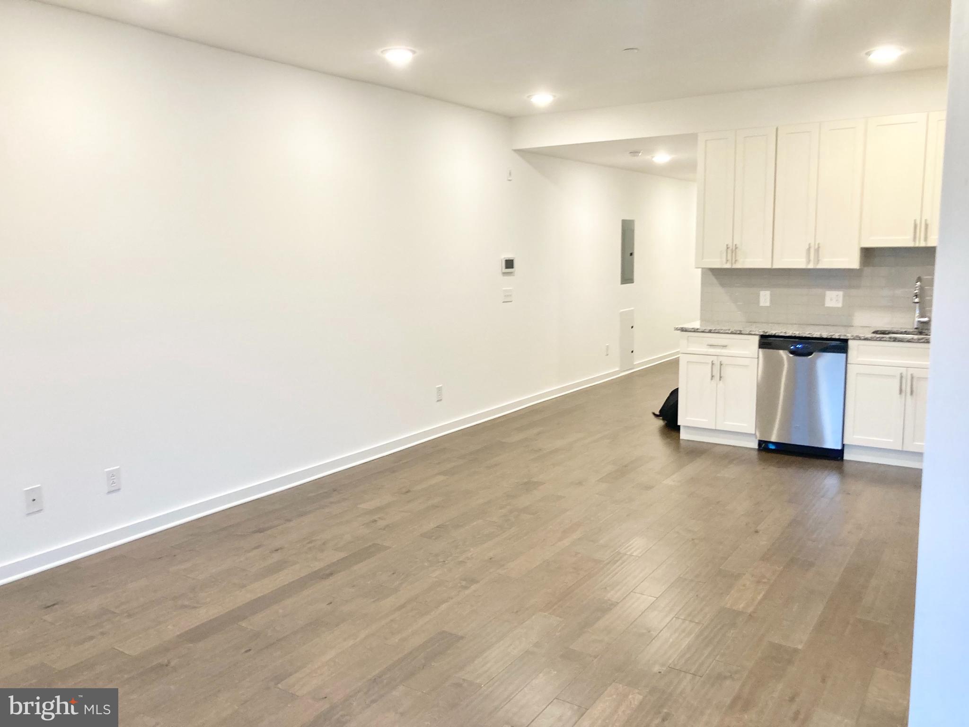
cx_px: 484
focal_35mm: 28
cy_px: 364
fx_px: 784
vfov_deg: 49.7
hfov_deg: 63.4
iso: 100
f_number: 1.8
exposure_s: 1/60
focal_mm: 3.99
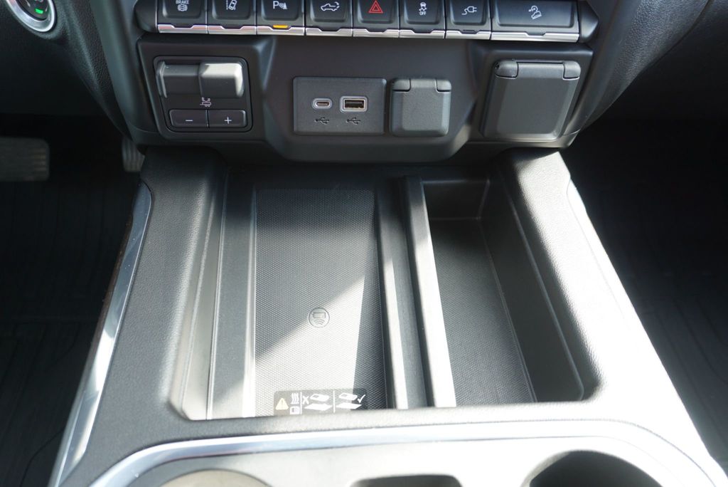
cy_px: 244
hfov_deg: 67.4
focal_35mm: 27
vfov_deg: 48.0
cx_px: 364
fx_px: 546
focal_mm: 18
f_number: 4
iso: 200
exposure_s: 1/60
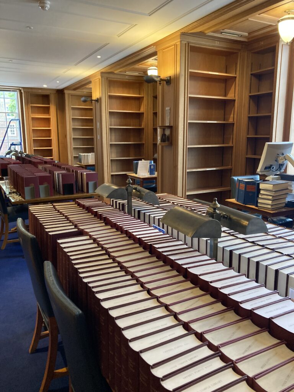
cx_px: 147
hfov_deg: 49.7
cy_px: 196
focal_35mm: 28
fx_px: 317
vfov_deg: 63.4
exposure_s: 1/33
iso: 320
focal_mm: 3.99
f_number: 1.8
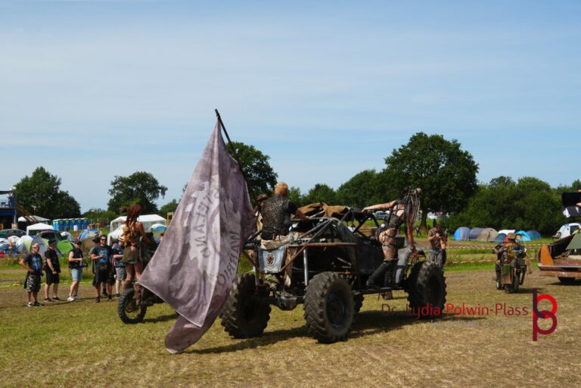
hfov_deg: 42.3
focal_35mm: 46
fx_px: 750
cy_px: 194
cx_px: 290
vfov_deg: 28.9
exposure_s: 1/160
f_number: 10
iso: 100
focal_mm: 31
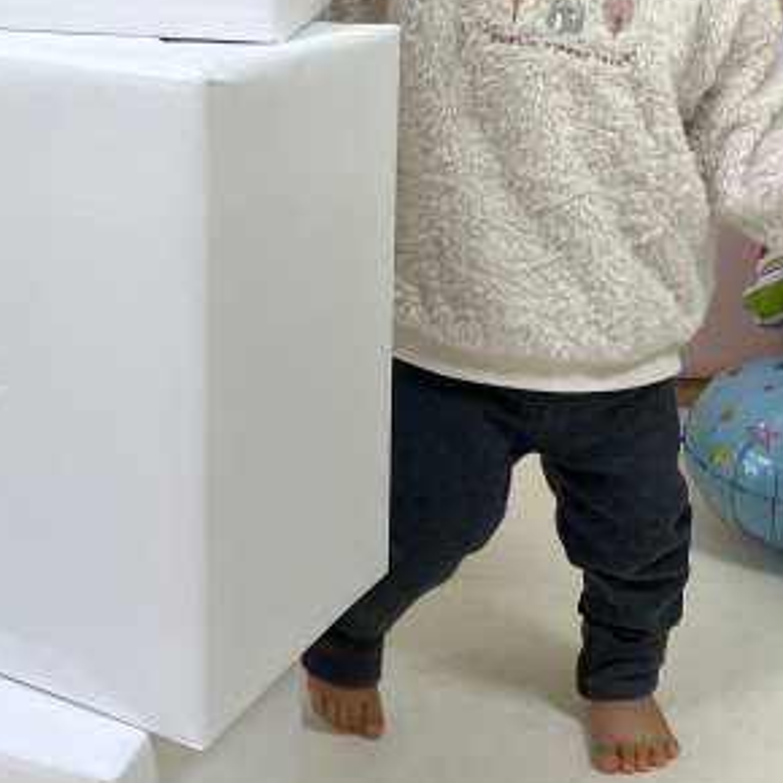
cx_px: 181
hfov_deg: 29.5
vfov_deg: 29.2
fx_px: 1459
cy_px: 124
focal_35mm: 57
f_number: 1.6
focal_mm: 5.1
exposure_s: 1/120
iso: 64
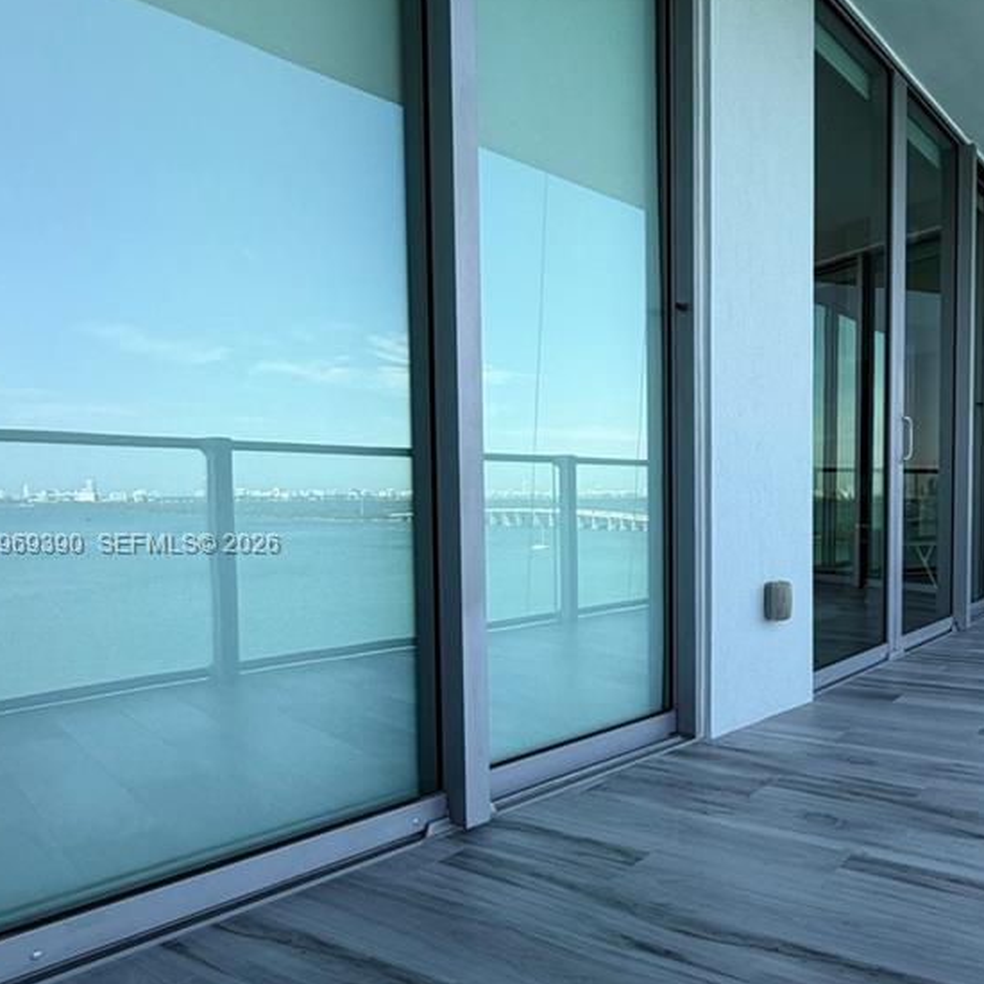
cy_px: 546
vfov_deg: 58.9
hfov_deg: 55.8
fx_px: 868
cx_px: 753
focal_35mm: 27
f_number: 2.2
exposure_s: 1/398
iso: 50
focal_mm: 2.22
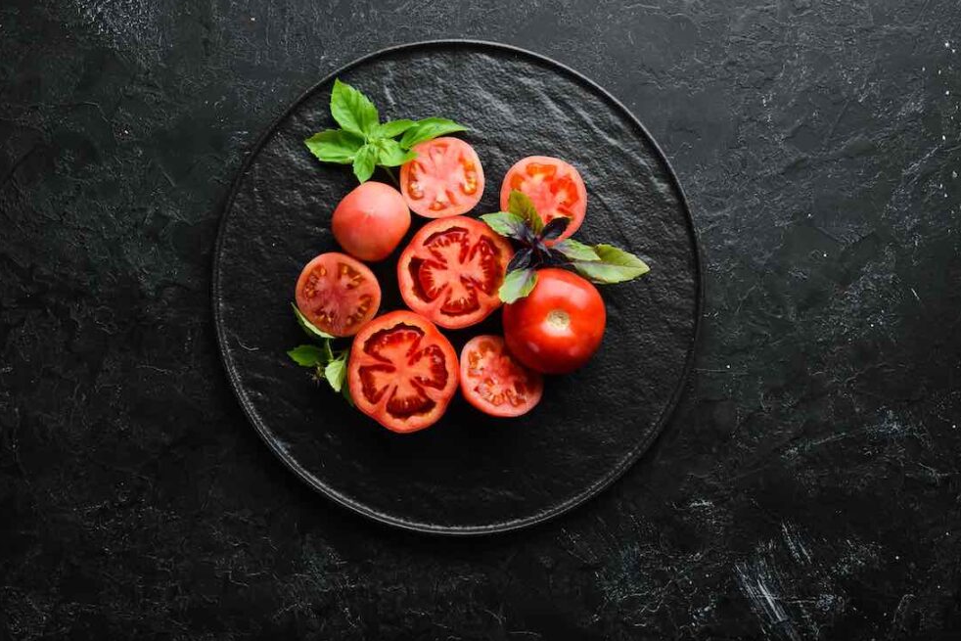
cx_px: 447
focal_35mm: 55
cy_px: 298
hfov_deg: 36.2
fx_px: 1468
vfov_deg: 24.6
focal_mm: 50
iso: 125
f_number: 13
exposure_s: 1/100
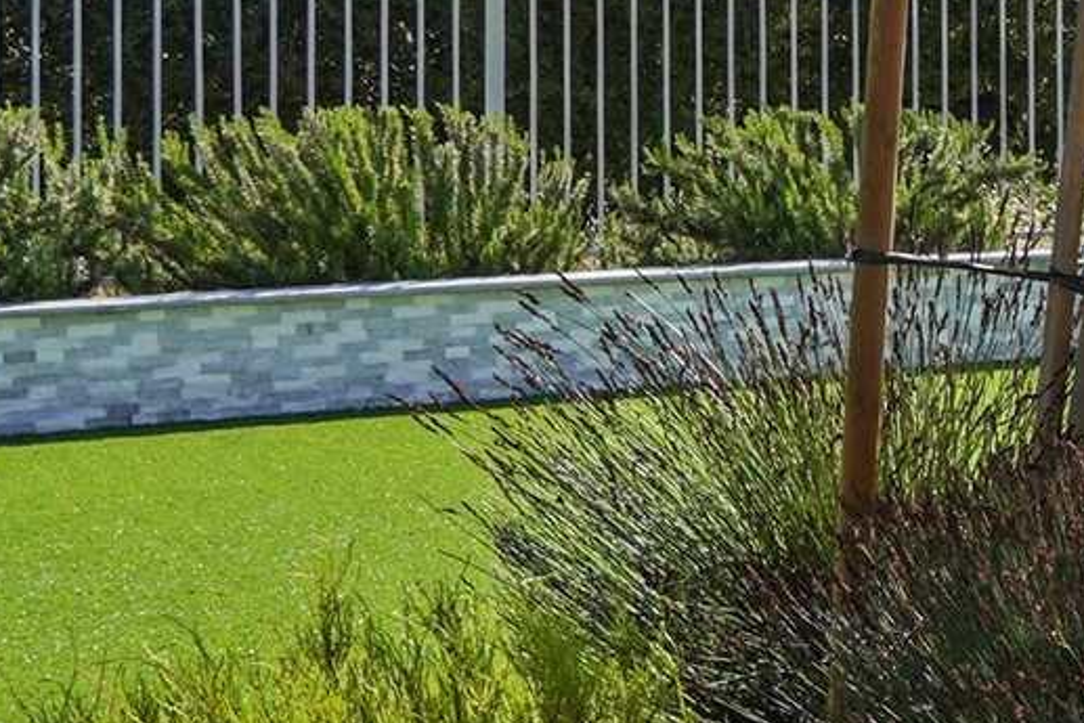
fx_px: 2861
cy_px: 44
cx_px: 2791
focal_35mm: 95
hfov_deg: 13.5
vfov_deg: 14.2
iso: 100
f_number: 8
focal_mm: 16
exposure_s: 1/80
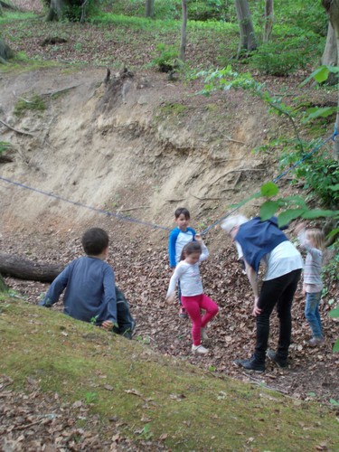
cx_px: 170
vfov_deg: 29.4
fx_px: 862
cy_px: 226
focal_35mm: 66
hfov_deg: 22.3
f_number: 5.3
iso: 200
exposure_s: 1/8
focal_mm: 11.8
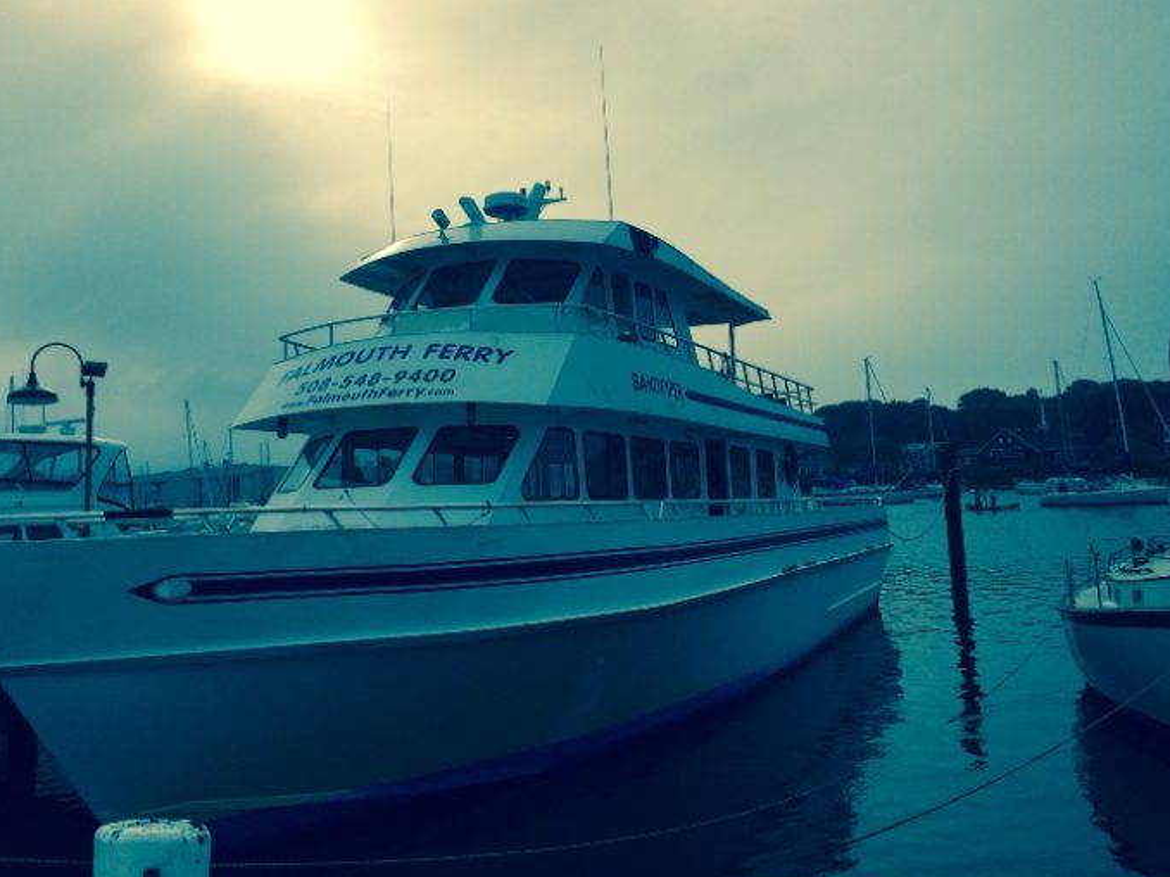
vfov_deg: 41.7
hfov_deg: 54.0
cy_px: 399
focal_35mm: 34
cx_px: 563
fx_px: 1149
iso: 40
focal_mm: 4.12
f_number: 2.2
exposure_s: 1/5128
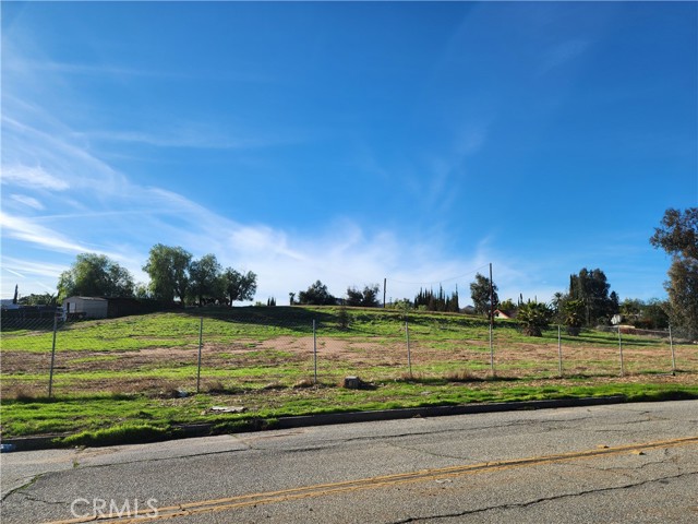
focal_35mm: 23
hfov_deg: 73.9
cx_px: 349
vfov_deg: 58.9
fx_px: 464
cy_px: 262
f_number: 1.8
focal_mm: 6.4
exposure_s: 1/1205
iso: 12
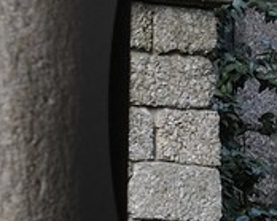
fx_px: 3392
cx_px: 694
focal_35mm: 414
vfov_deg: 3.7
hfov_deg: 4.6
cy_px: 111
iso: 400
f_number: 6.3
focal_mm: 48
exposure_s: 1/80
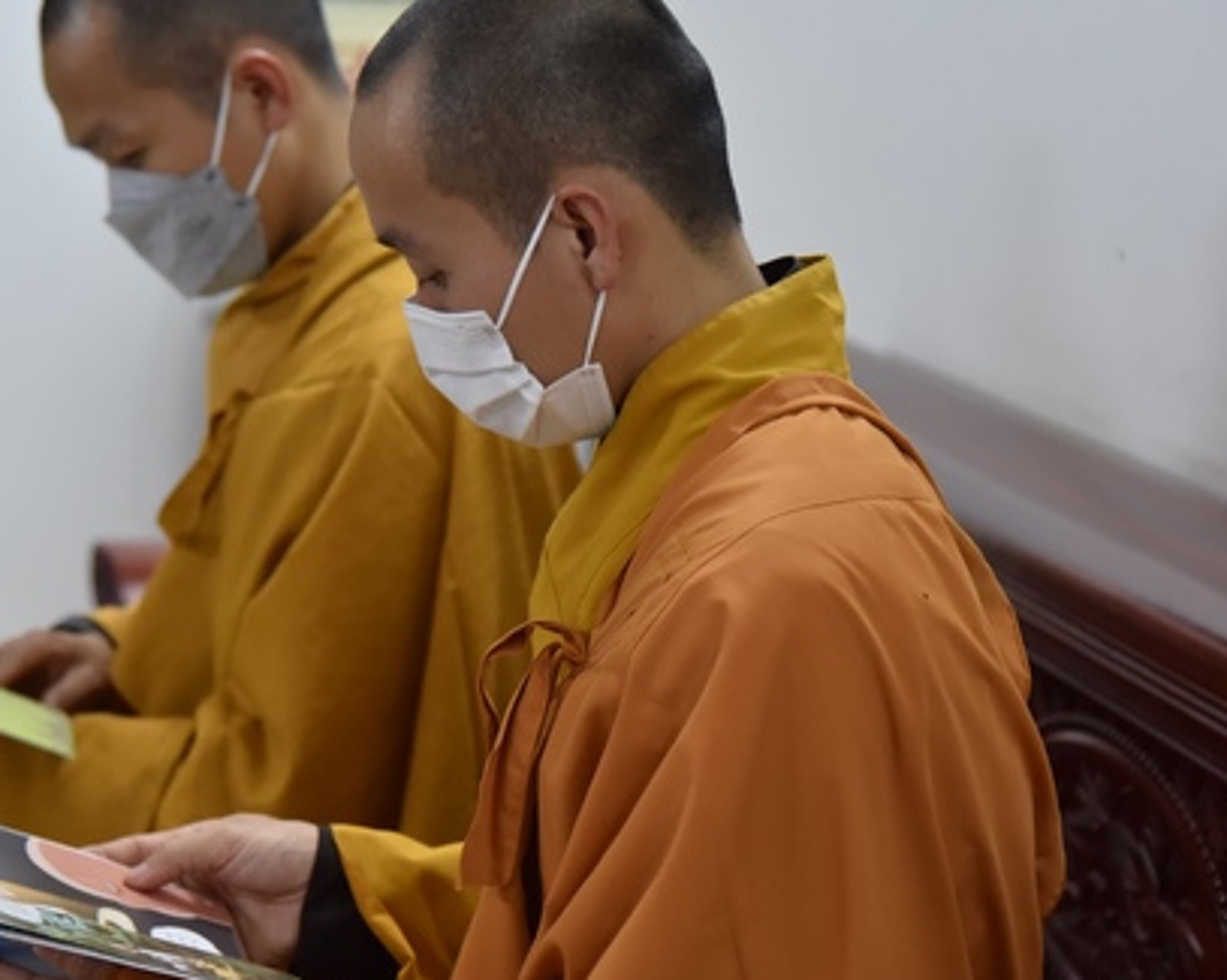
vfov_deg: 11.9
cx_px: 540
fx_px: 4681
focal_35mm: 129
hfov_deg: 14.9
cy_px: 473
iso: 2000
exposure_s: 1/60
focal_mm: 86
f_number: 4
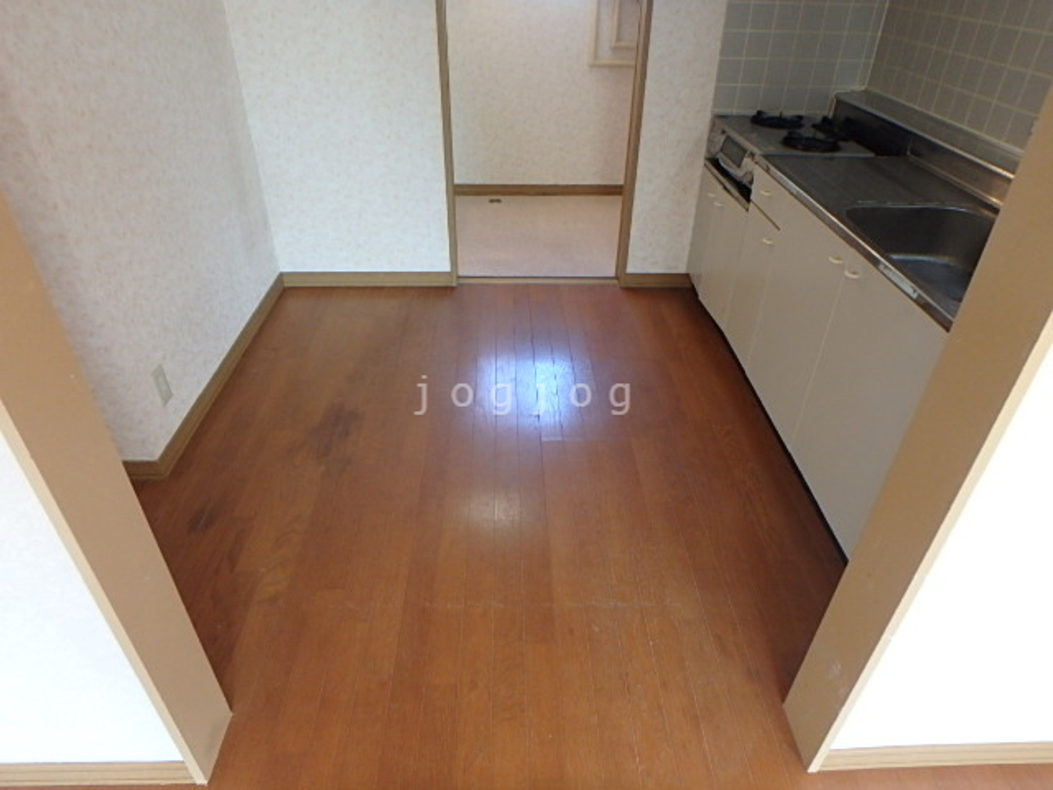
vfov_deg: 63.4
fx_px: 639
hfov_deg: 79.0
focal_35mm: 21
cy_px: 395
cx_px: 526
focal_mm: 3.7
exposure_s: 1/30
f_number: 3.5
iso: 250
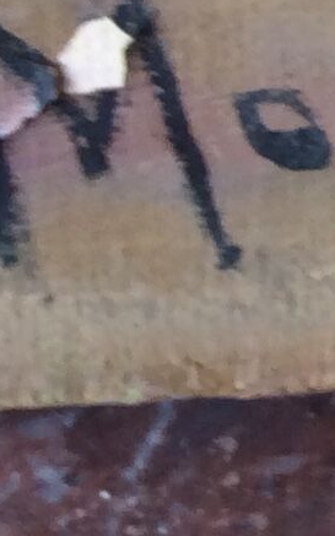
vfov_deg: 9.8
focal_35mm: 201
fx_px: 2937
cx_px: 1273
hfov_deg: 5.7
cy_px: -475
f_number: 2.4
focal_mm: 3.3
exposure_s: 1/33
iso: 32
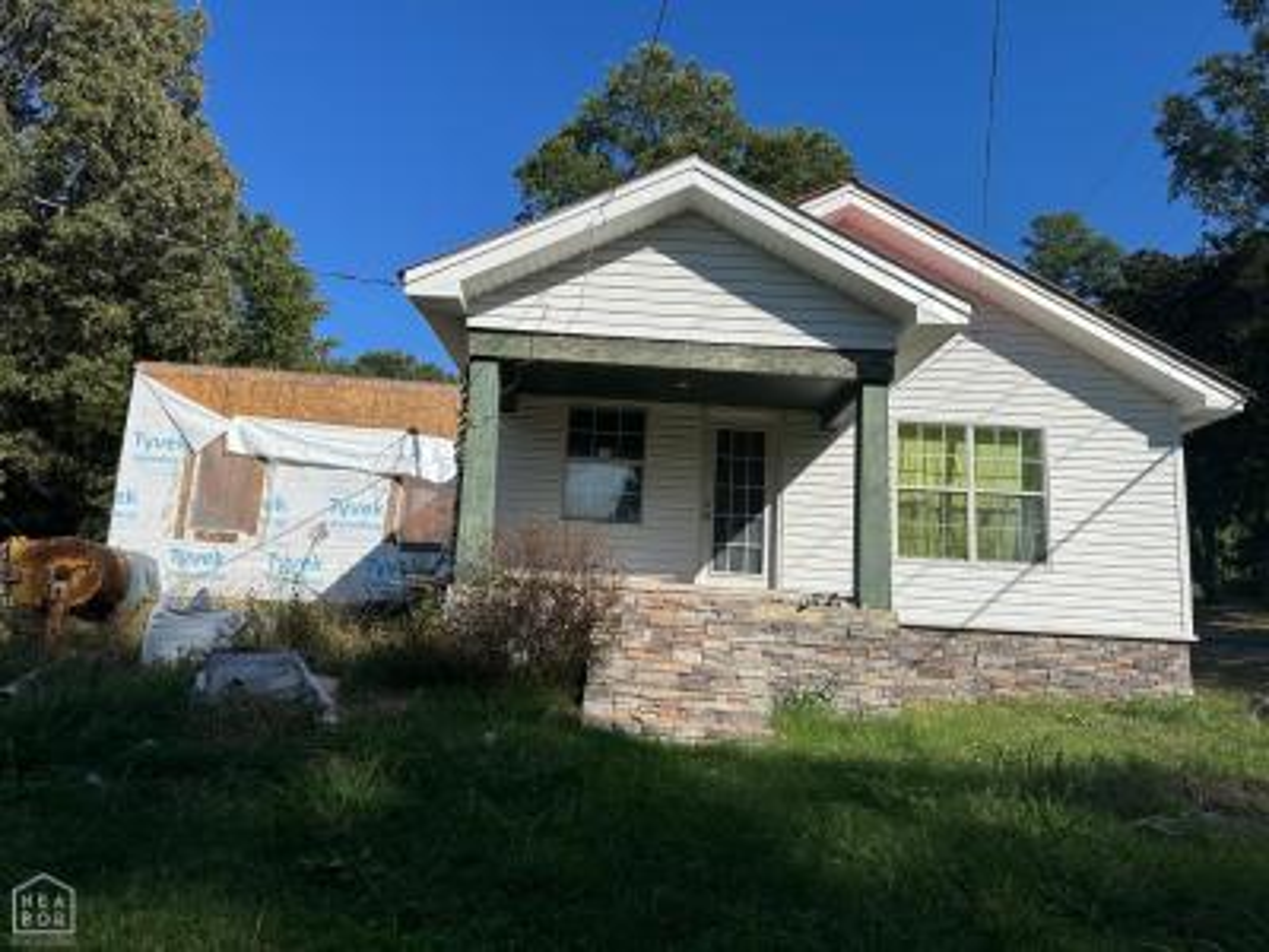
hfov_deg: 71.6
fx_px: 880
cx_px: 634
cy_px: 476
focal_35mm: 24
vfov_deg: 56.8
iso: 80
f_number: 1.78
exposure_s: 1/7576
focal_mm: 6.86
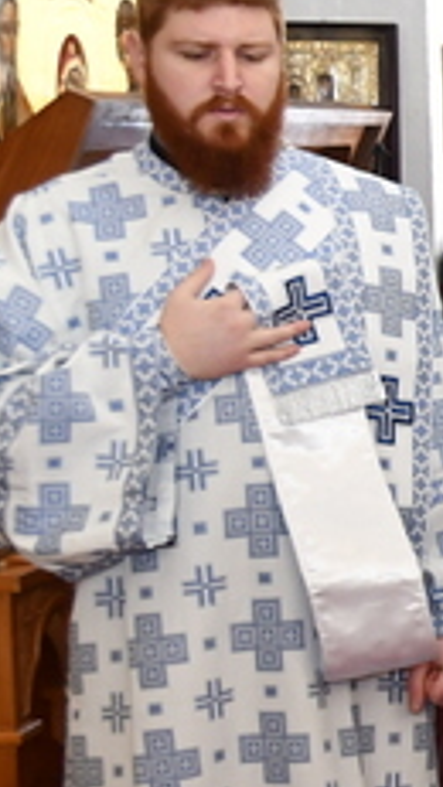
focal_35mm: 120
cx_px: 1251
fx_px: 2505
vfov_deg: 17.8
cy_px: 501
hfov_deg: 8.7
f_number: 4
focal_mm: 22
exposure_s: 1/60
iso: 1000
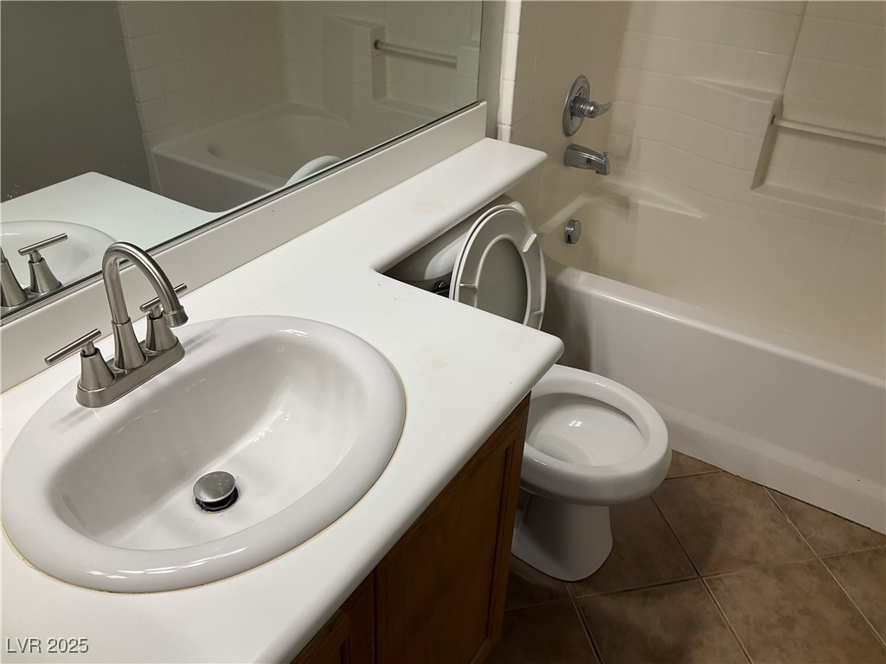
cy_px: 332
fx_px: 742
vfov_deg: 48.2
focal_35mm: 29
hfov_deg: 61.7
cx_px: 443
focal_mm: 3
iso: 40
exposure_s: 1/120
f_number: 1.8
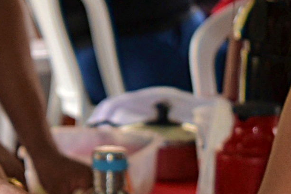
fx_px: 1641
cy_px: 74
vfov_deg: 6.8
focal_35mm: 203
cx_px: -292
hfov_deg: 9.5
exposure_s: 1/125
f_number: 4
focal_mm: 18
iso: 200
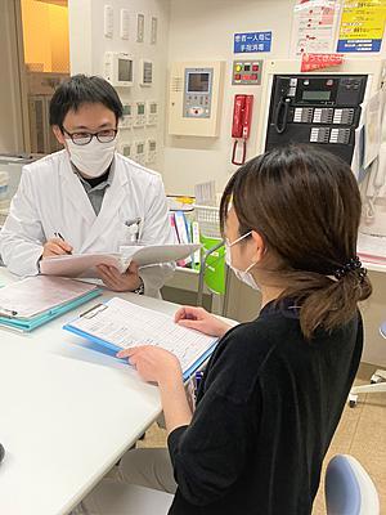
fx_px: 387
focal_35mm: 26
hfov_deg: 53.1
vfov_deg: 67.3
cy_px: 258
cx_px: 193
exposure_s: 1/120
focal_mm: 4.25
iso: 80
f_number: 1.8
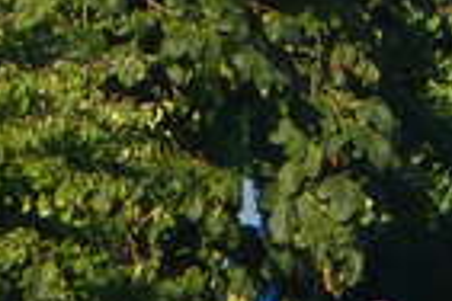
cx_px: 933
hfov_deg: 1.1
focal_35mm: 1898
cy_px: 93
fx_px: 23829
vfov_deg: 0.7
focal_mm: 49.2
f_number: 4.9
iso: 80
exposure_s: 1/160
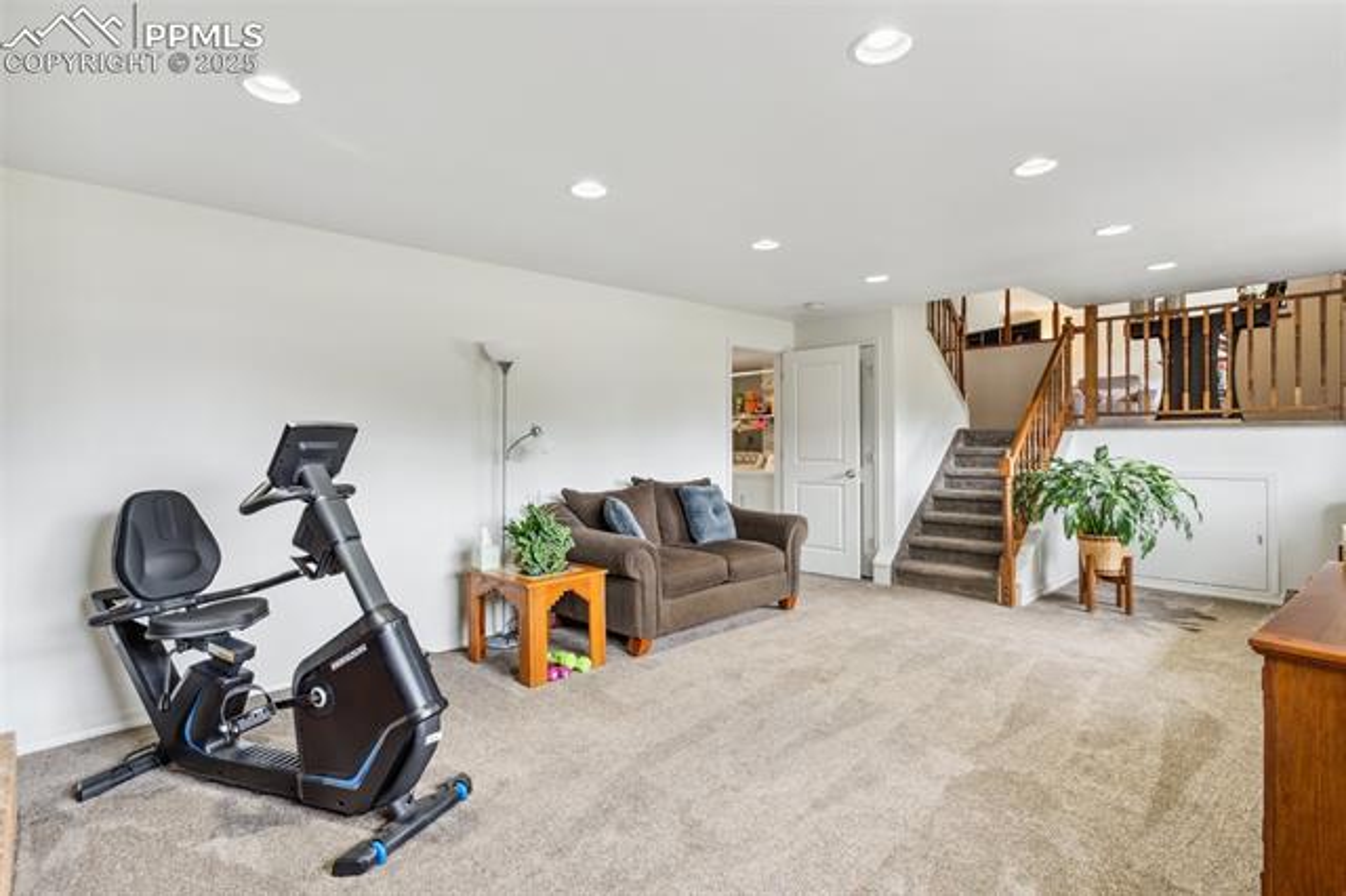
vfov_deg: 70.4
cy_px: 448
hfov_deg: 93.3
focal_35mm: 17
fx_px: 635
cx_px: 673
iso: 400
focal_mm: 17
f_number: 8
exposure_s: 1/10
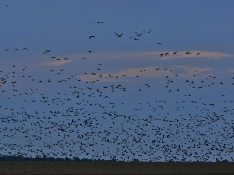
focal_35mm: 455
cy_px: 88
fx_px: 3075
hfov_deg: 4.4
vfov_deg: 3.3
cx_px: 106
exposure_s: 1/160
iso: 200
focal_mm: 280
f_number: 7.1
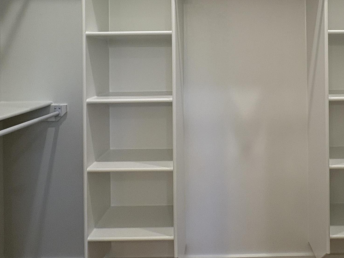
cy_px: 56
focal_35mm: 29
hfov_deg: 60.5
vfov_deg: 46.0
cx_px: 224
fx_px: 288
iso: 100
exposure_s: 1/120
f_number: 2.2
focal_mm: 2.22
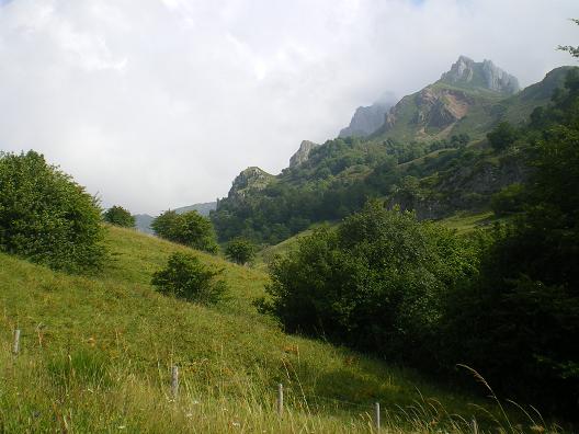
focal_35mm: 38
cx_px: 290
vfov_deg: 37.7
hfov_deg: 49.0
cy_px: 217
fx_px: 636
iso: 64
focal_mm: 6.3
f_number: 4.6
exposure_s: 1/320
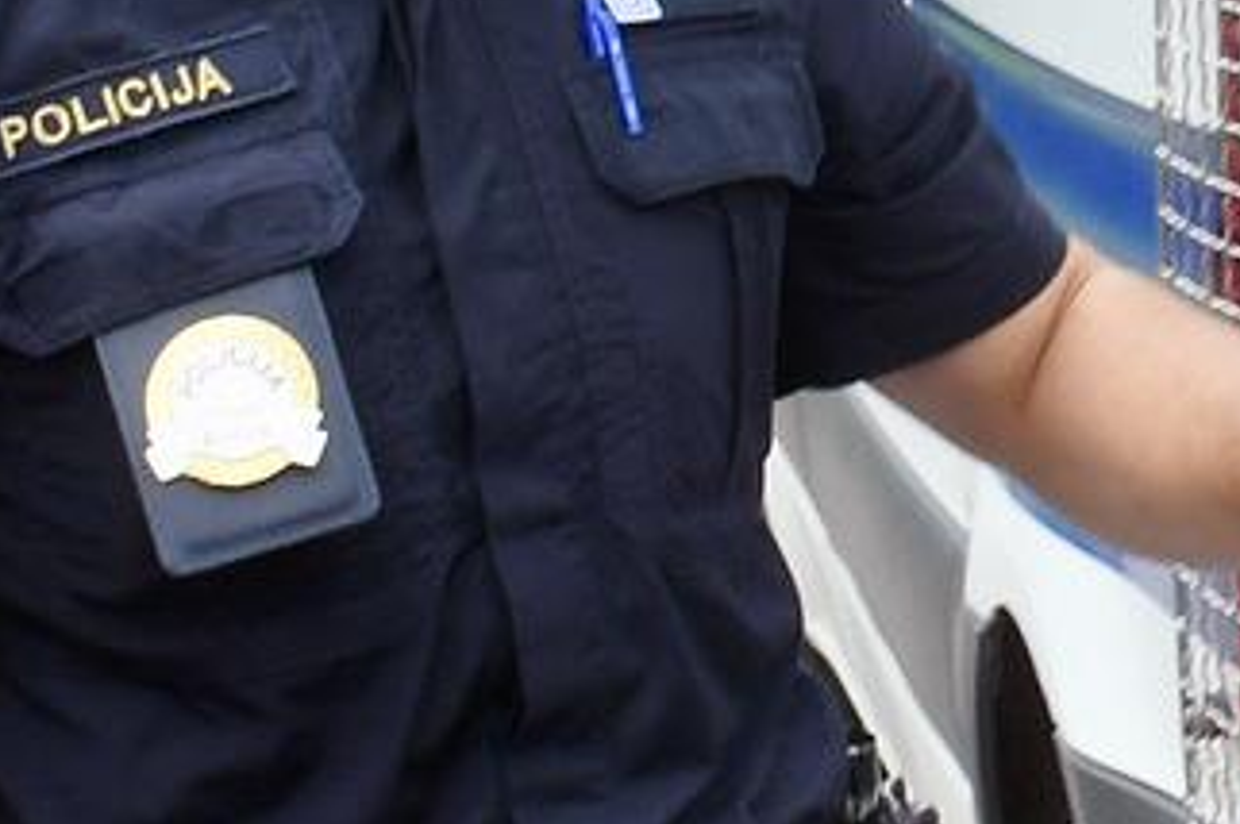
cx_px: 2145
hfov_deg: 13.8
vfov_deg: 9.3
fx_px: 4611
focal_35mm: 134
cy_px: -1001
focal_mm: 18
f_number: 16
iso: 800
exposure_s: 1/200
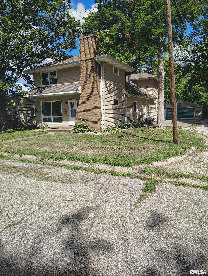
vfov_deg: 71.5
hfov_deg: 56.9
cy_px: 138
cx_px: 104
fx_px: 192
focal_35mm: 24
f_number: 1.8
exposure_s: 1/1102
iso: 107
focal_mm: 5.56
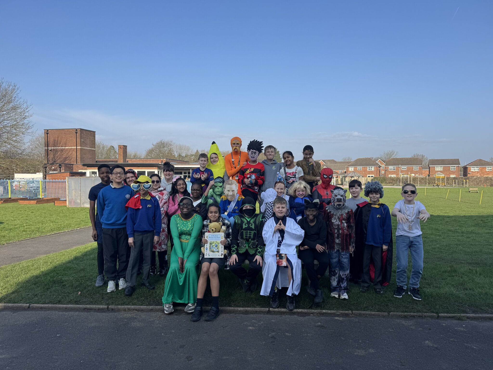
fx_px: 342
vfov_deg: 56.8
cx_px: 246
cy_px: 185
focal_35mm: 24
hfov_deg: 71.6
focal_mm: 6.76
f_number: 1.78
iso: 80
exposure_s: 1/2506
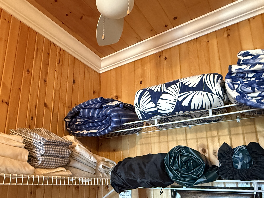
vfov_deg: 49.0
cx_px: 106
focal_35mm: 28
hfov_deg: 62.9
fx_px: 214
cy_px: 129
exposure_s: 1/60
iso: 1000
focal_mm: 2.22
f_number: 2.2
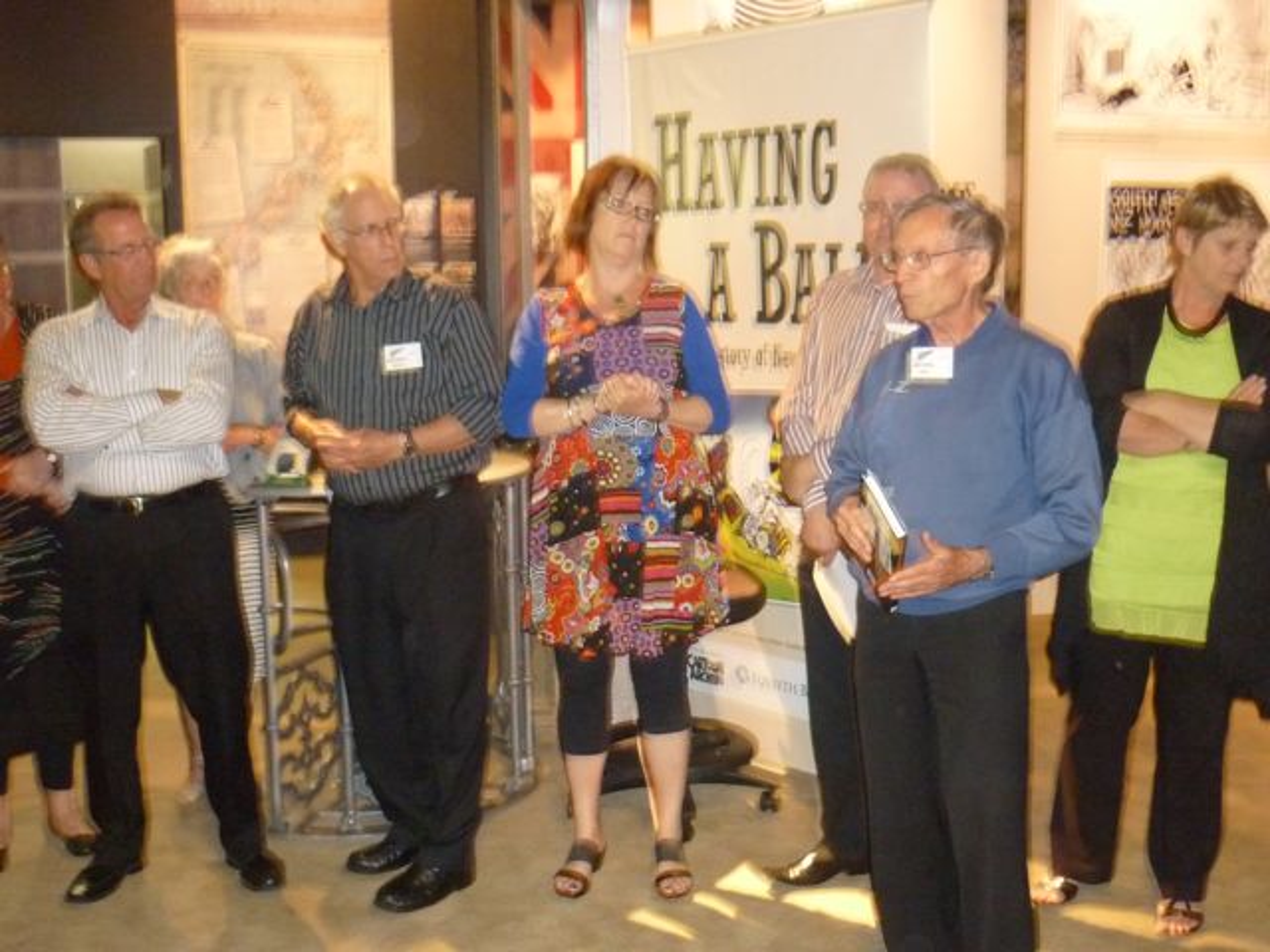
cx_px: 635
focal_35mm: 42
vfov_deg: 34.3
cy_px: 476
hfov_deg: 44.8
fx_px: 1541
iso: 500
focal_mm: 5.5
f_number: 2.8
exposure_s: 1/8
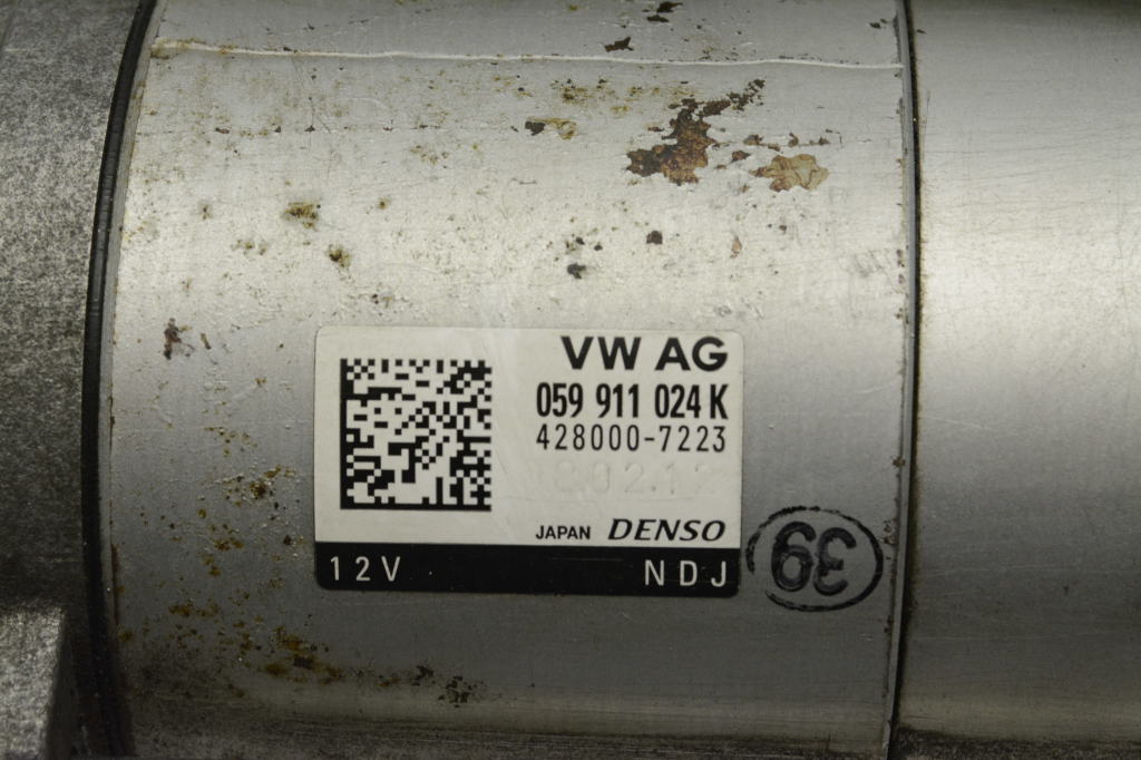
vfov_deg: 16.5
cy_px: 380
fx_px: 2614
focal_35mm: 82
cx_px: 570
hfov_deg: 24.6
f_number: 11
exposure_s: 1/320
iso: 1600
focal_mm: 55
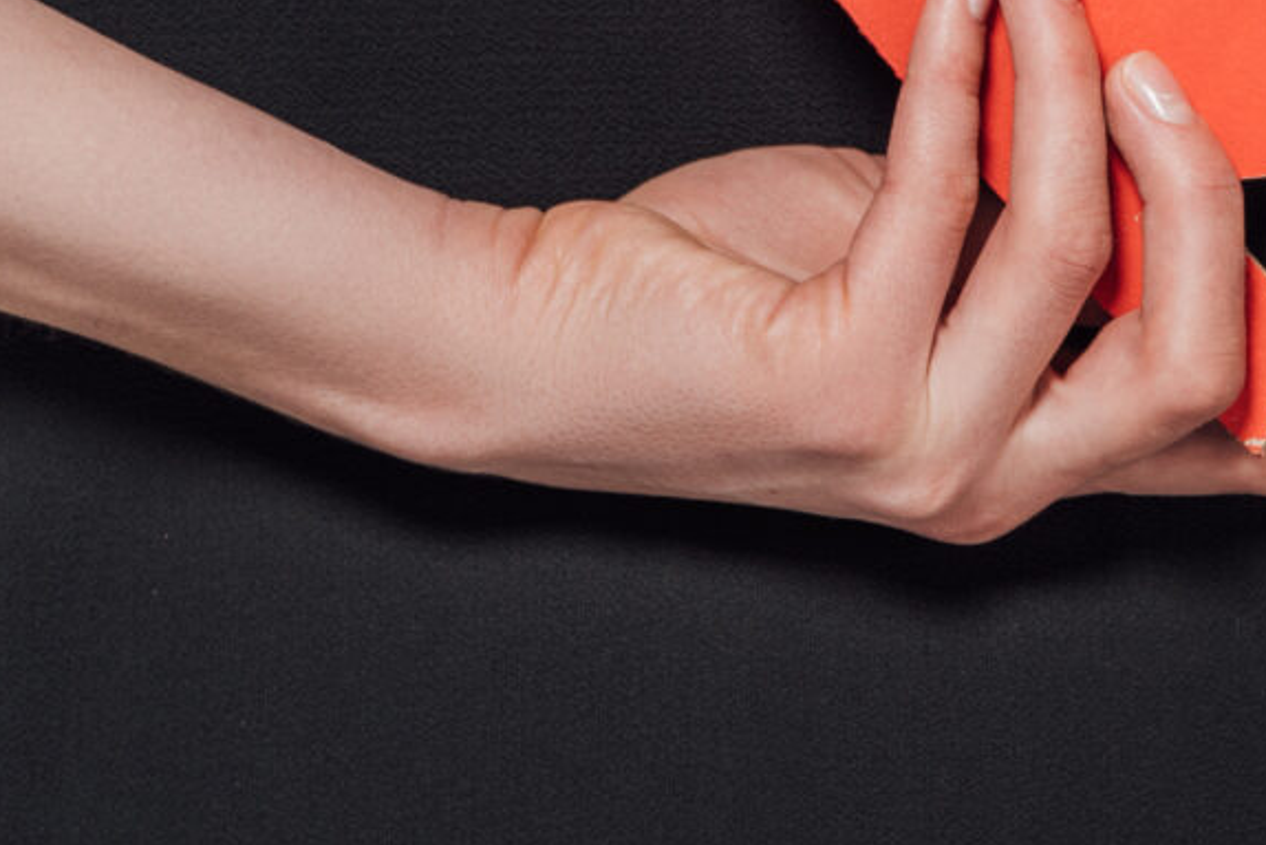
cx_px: 2003
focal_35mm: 892
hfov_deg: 2.3
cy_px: -392
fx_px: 31375
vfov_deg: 1.5
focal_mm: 200
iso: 100
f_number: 6.3
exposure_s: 1/160
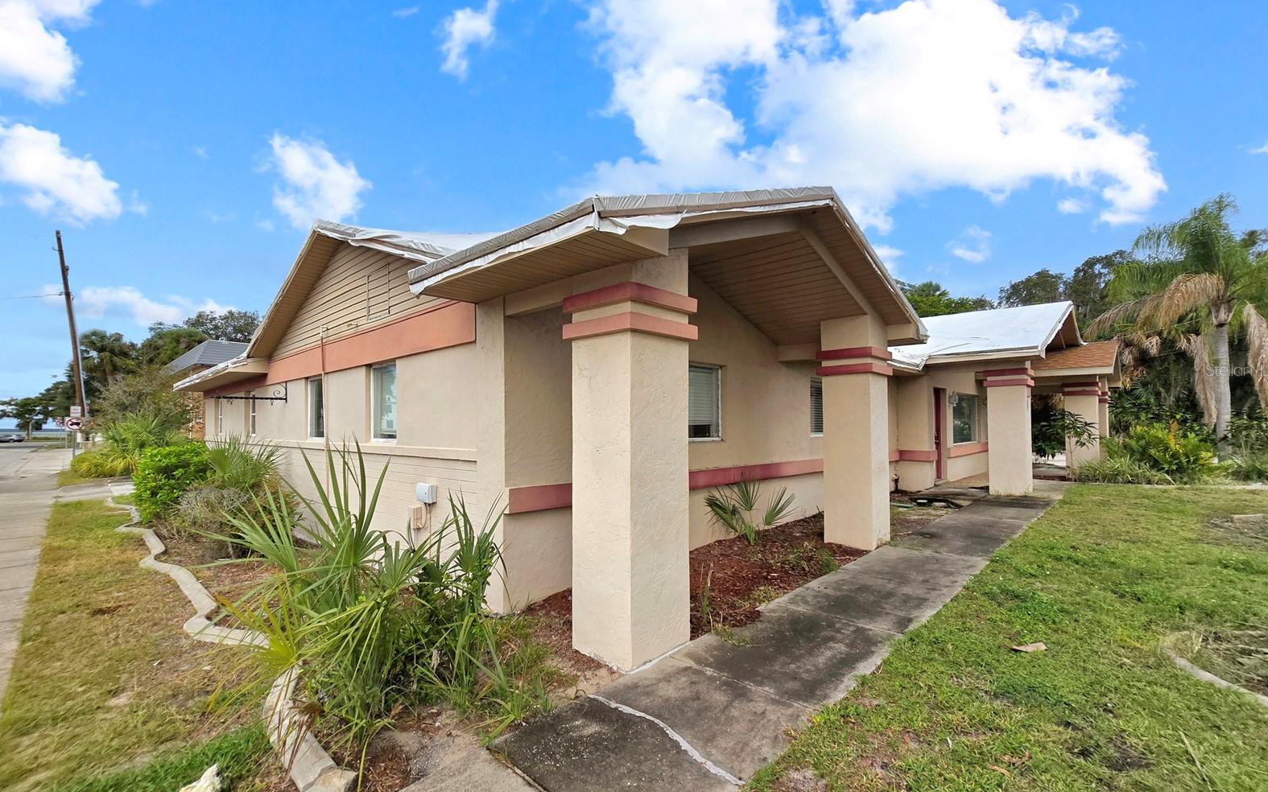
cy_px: 369
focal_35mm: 14
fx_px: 484
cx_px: 638
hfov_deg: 105.3
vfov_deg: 78.5
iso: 50
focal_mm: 2.2
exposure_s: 1/2607
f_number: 2.2
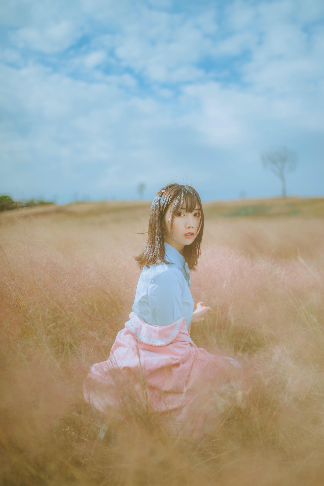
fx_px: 472
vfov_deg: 54.4
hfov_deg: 37.9
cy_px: 243
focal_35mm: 35
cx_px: 162
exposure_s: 1/5000
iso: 64
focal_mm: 35
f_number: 1.4
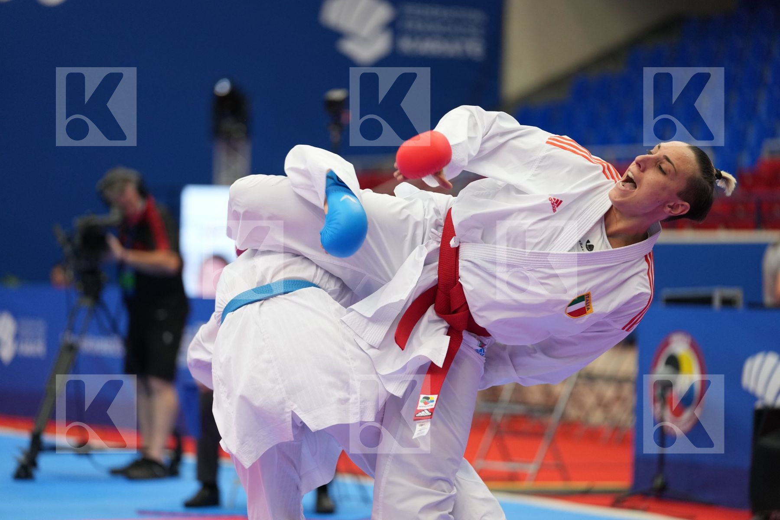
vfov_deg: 9.5
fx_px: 3120
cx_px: 390
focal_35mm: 144
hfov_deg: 14.3
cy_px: 260
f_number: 2.8
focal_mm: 144
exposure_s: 1/1000
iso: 1600
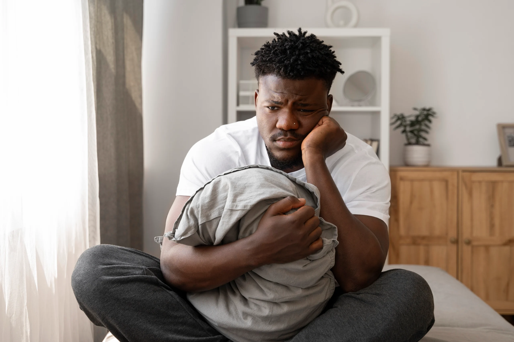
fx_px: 671
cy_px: 171
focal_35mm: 47
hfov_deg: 41.9
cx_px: 257
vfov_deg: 28.6
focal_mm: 47
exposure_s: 1/320
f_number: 4
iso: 500
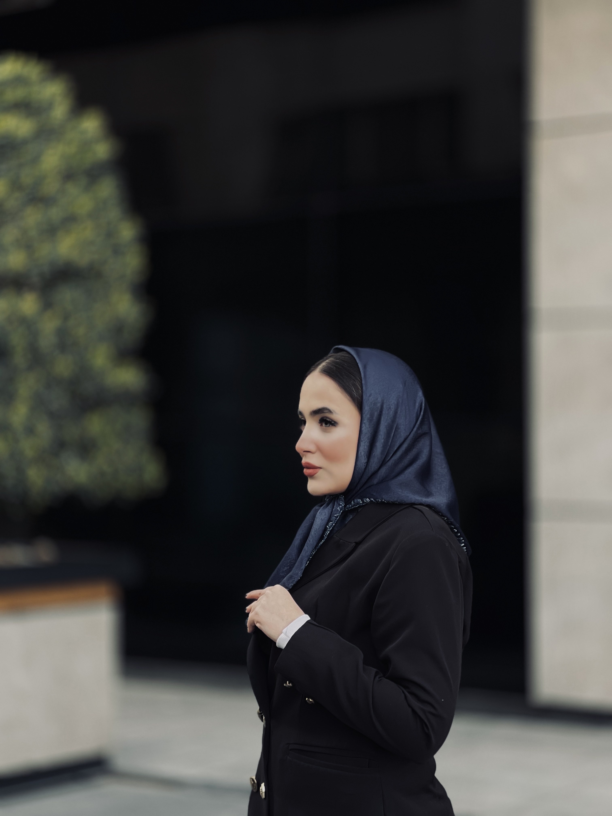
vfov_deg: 25.3
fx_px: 1815
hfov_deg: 19.1
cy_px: 408
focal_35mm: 77
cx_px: 306
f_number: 2.8
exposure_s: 1/121
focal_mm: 9
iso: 125
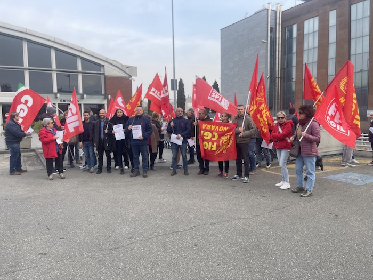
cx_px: 186
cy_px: 140
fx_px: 269
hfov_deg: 69.4
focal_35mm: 25
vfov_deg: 54.9
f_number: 1.6
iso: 32
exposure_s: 1/528
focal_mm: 5.1
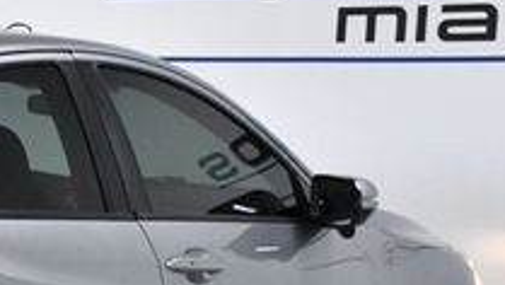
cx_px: -174
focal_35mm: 128
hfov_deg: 15.8
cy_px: 360
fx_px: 1716
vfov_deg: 9.4
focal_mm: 27
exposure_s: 1/320
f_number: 9
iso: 2500
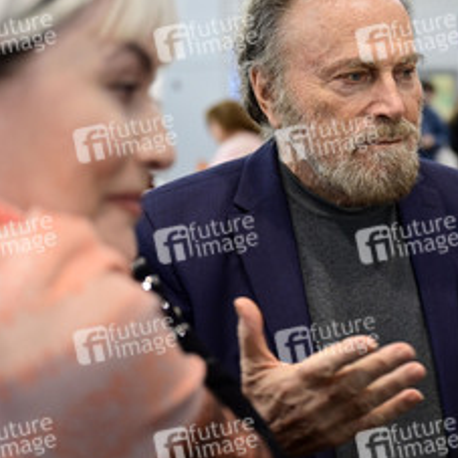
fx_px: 1063
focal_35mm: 71
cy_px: 190
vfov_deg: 24.3
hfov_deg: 24.0
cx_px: 354
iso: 1600
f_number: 2.8
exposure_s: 1/200
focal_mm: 42
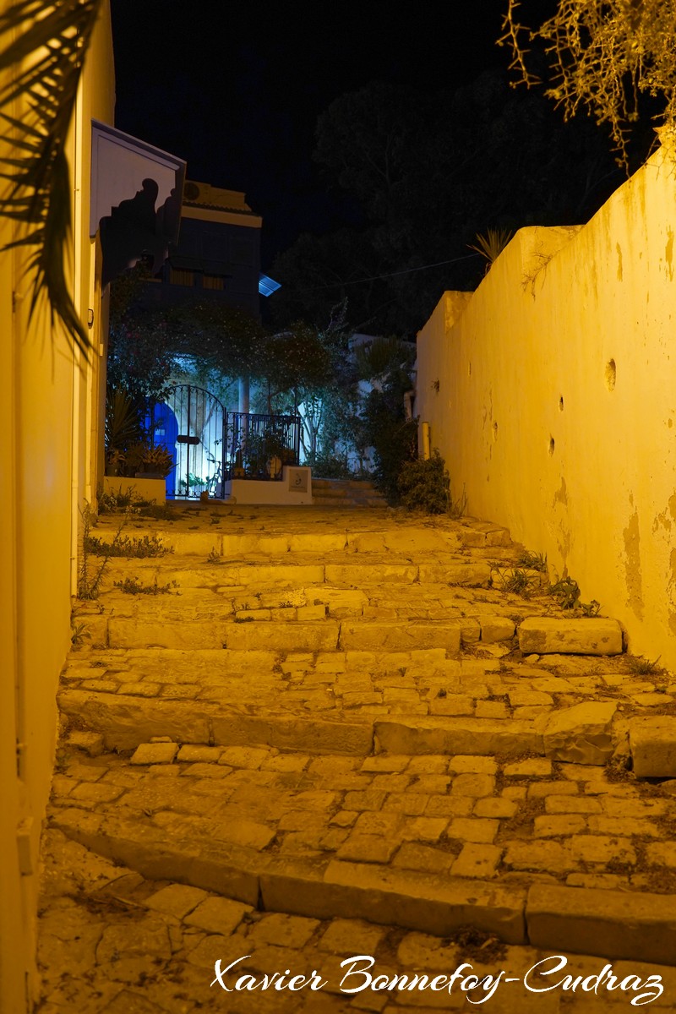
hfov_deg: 40.0
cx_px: 338
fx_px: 929
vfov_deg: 57.2
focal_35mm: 33
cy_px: 507
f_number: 2.8
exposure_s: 1/40
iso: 1600
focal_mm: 33
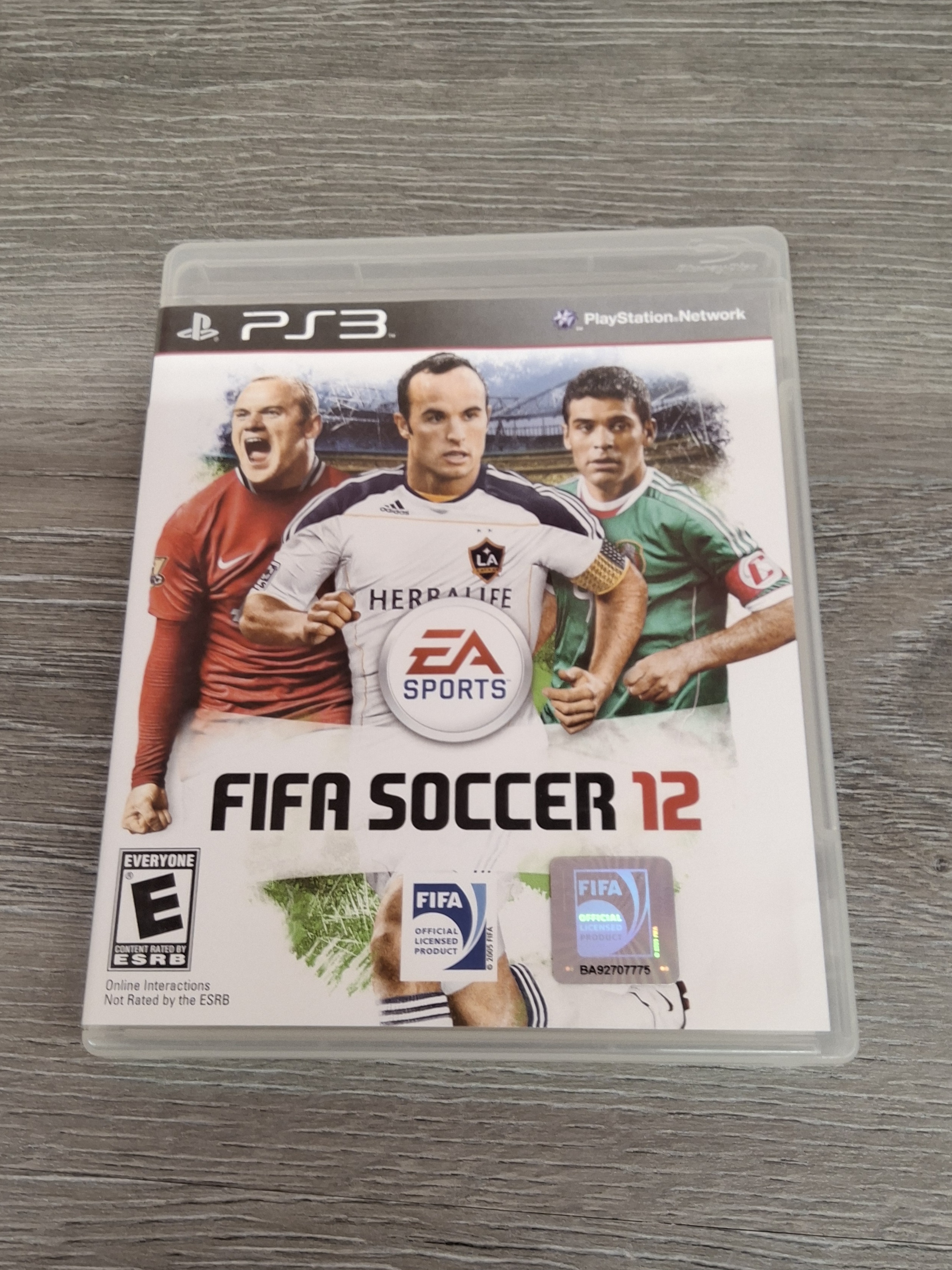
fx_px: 917
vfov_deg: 69.4
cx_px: 476
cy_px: 635
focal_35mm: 25
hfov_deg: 54.9
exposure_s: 1/40
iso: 160
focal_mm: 3.08
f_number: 2
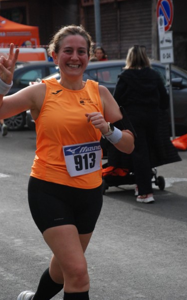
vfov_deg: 15.9
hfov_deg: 10.0
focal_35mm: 132
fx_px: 1073
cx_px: 101
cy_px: 151
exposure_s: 1/1250
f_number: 5.6
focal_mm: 85
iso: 1000
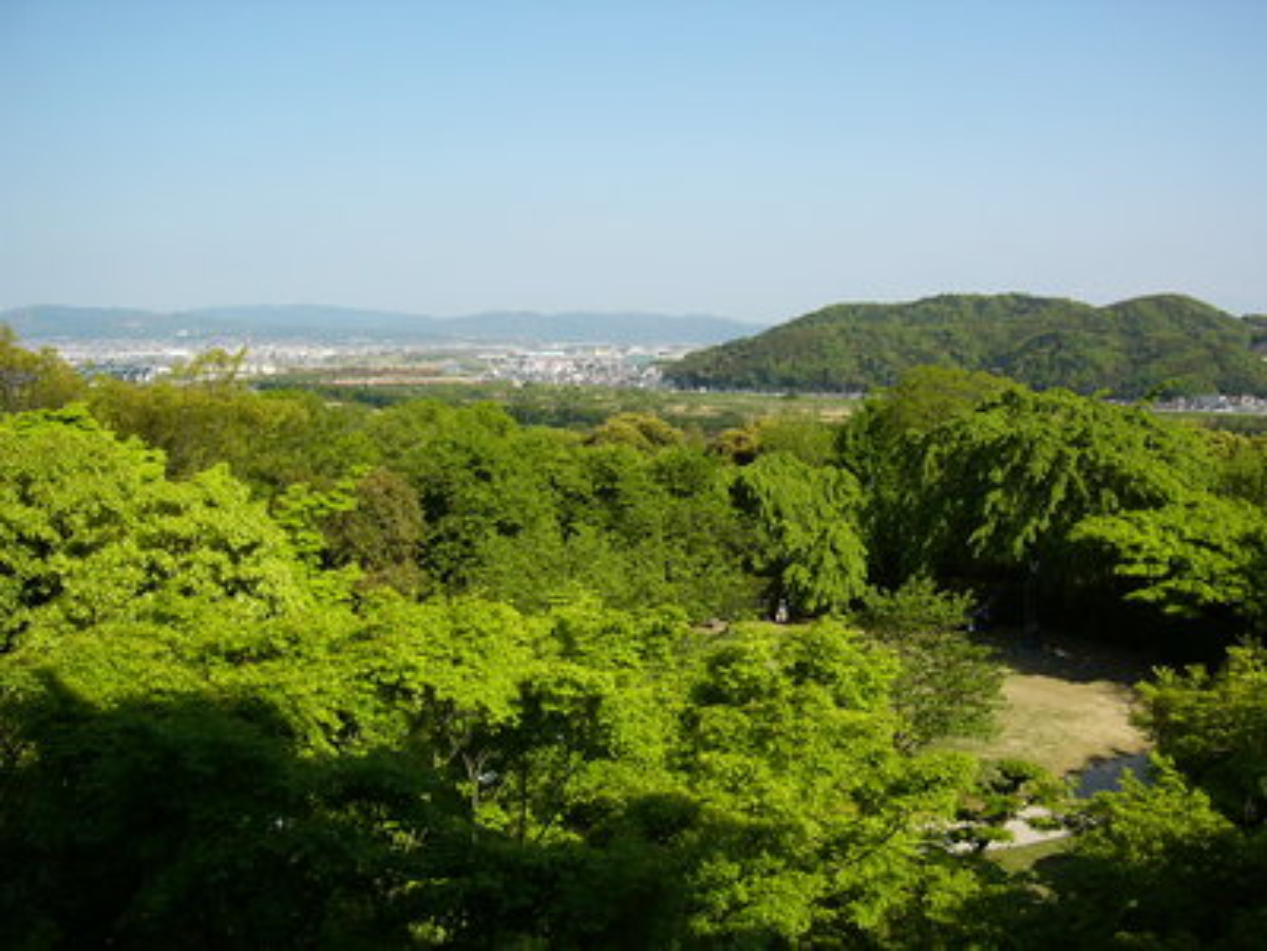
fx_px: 1281
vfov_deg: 40.7
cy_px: 476
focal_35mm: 35
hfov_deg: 52.6
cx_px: 634
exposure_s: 1/100
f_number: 8
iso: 50
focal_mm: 5.8
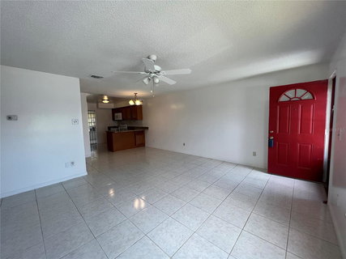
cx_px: 173
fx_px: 130
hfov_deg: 106.2
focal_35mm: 13
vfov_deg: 89.9
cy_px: 130
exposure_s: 1/120
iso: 64
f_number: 1.8
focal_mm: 1.57
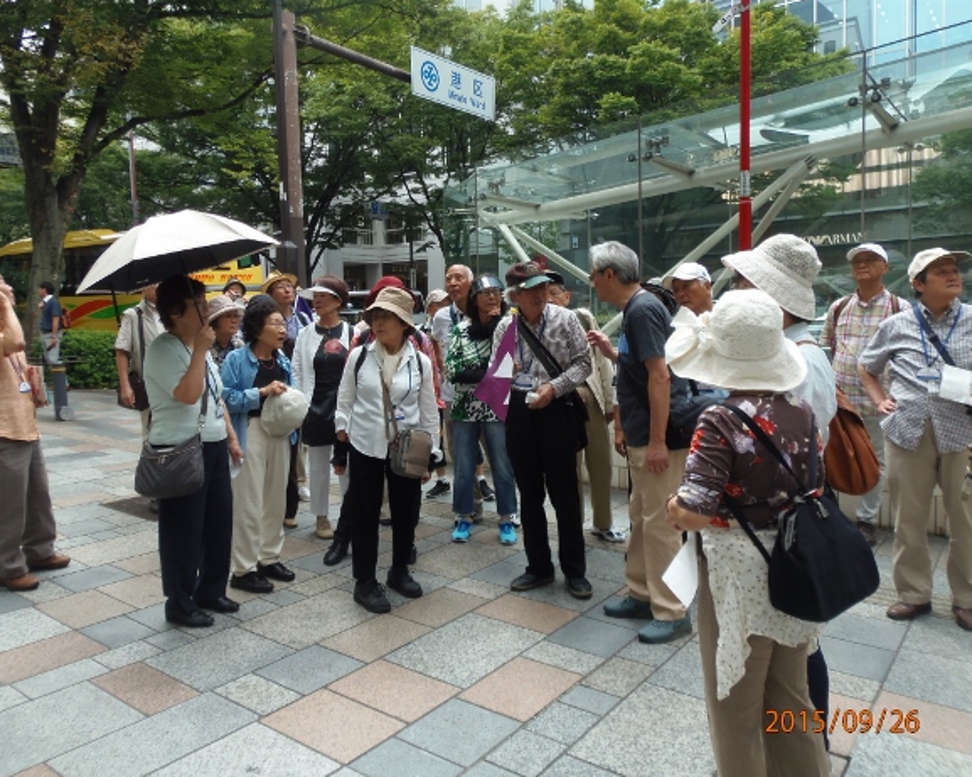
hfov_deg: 66.0
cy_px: 403
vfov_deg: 54.9
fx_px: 748
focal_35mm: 26
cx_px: 446
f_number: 2.9
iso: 64
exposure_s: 1/200
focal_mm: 4.3
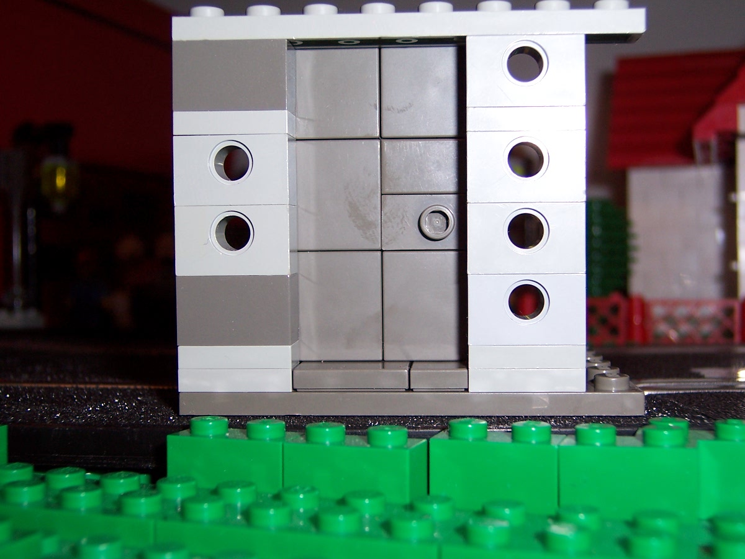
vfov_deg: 29.7
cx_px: 372
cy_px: 280
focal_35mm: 49
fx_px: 1055
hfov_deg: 38.9
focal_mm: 8.2
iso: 80
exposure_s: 1/60
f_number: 3.4
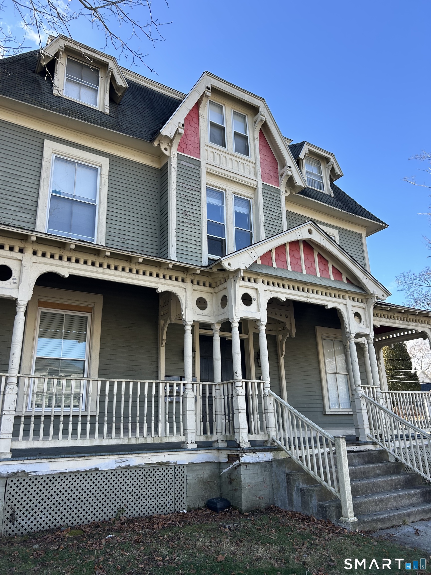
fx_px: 432
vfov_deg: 67.3
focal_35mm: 26
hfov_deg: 53.1
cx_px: 216
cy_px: 288
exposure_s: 1/974
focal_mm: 5.7
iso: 50
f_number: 1.5
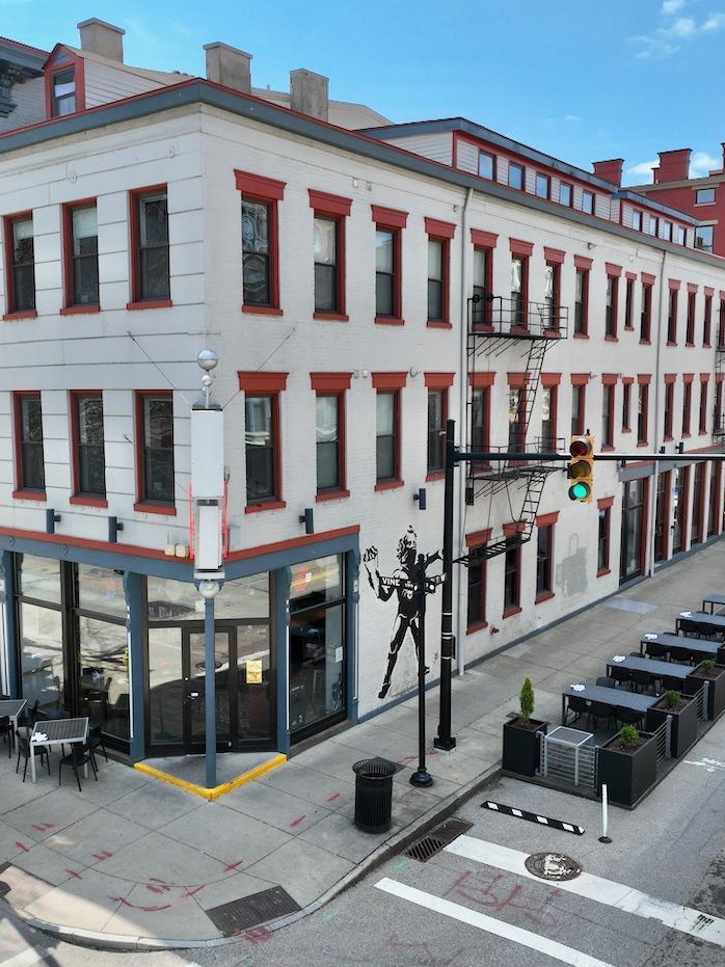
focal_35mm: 33
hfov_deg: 42.8
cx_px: 315
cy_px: 489
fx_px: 922
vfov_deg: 55.4
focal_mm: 12.29
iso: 230
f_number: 2.8
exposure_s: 1/2000
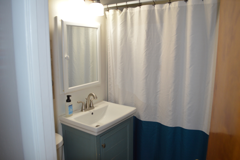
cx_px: 120
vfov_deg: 47.9
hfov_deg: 67.4
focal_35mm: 27
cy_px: 80
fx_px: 180
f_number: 4
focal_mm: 18
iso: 400
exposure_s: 1/80
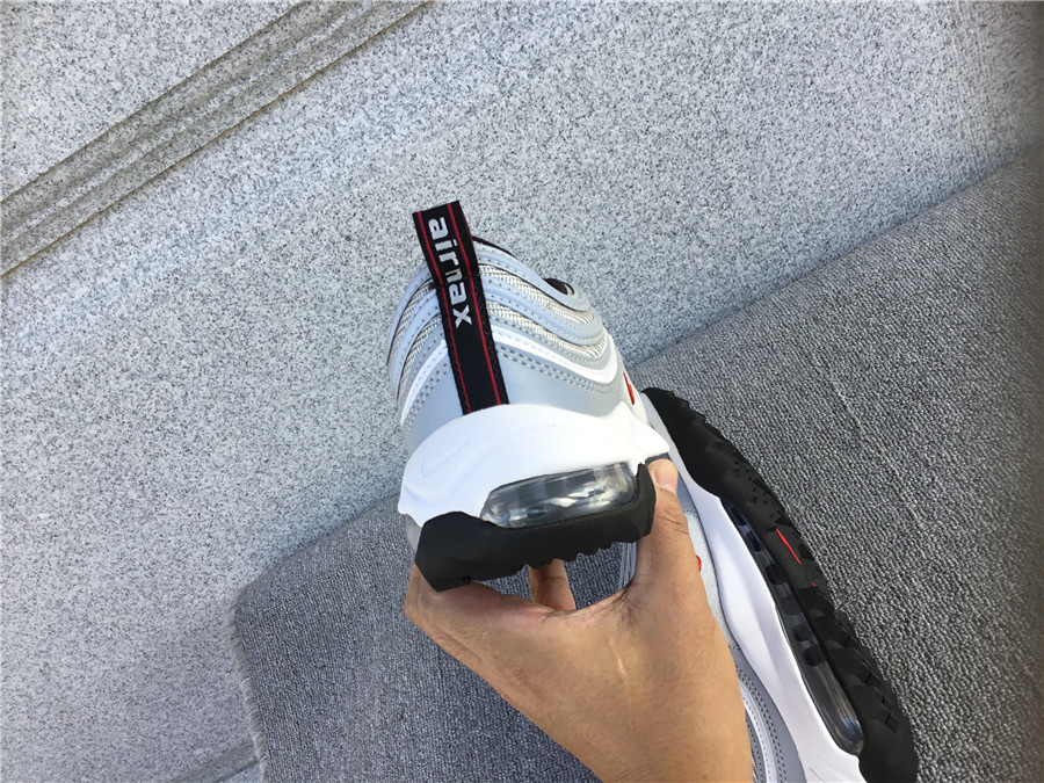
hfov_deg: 58.4
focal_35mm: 31
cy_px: 392
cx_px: 522
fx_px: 935
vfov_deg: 45.4
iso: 25
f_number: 2.4
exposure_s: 1/222
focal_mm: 3.3
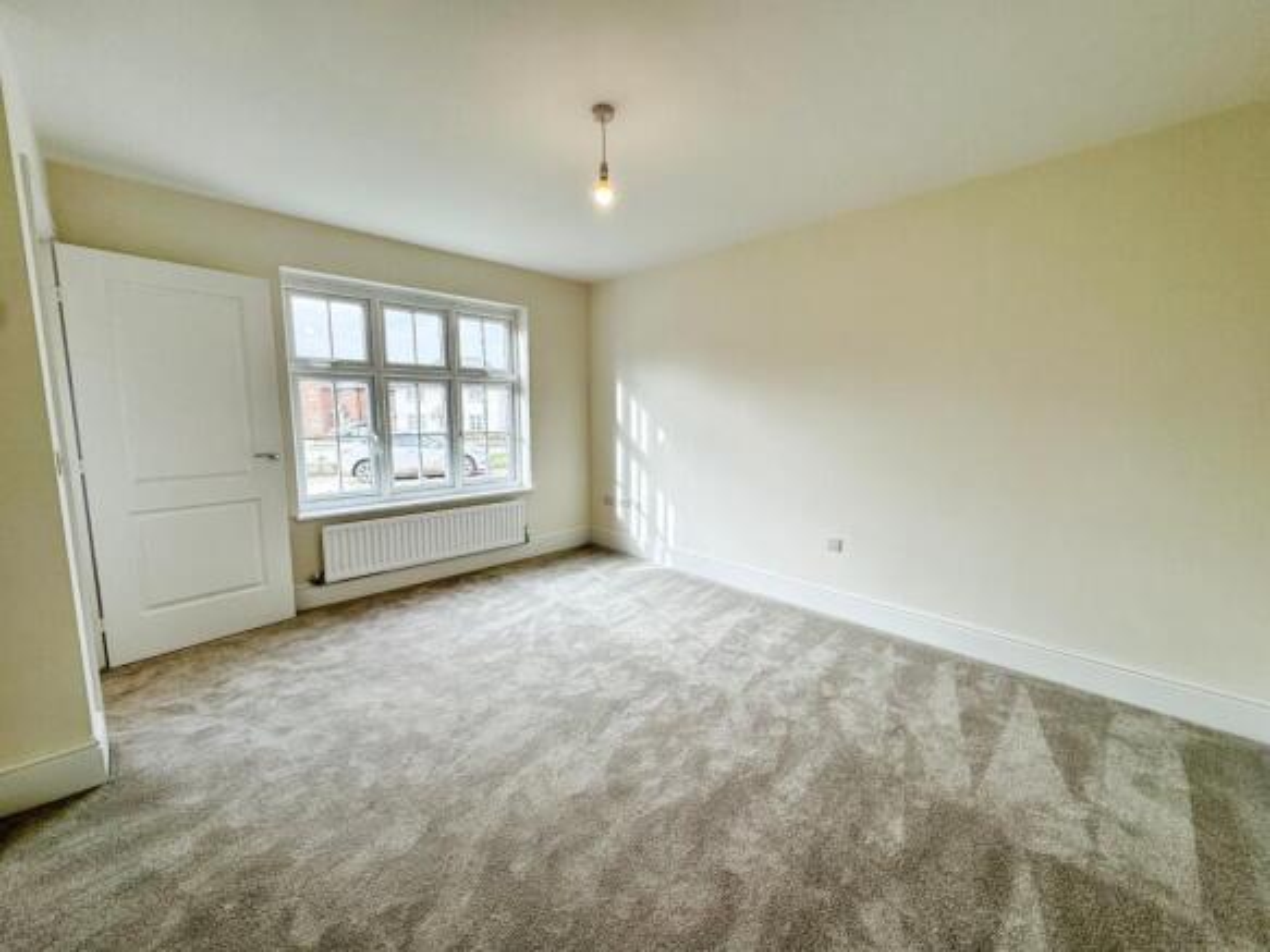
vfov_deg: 85.7
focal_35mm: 14
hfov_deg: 102.1
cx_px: 635
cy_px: 476
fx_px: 514
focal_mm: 2.22
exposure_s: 1/130
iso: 40
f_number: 2.2
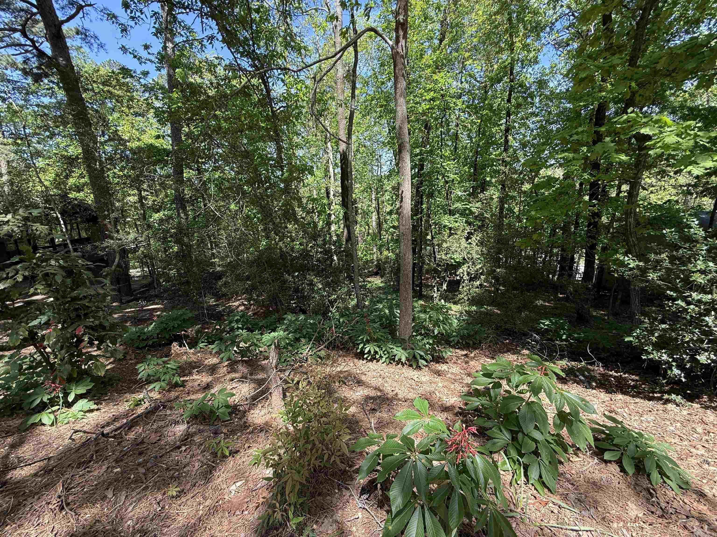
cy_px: 268
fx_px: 290
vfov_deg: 85.7
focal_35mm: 14
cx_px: 358
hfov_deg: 102.1
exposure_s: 1/243
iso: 50
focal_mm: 2.22
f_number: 2.2
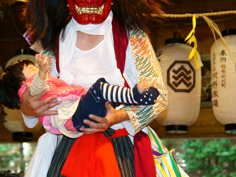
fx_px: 777
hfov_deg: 17.3
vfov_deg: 13.0
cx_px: 109
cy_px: 65
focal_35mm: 114
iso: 800
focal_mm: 50
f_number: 2.8
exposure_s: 1/125
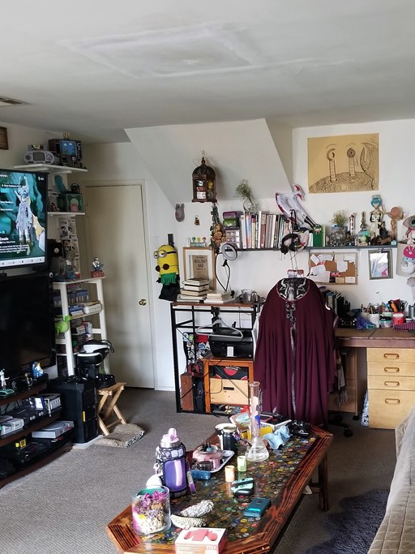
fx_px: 624
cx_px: 271
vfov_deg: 47.4
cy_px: 351
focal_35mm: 39
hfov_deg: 36.5
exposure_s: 1/20
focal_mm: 4.3
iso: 250
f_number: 1.7
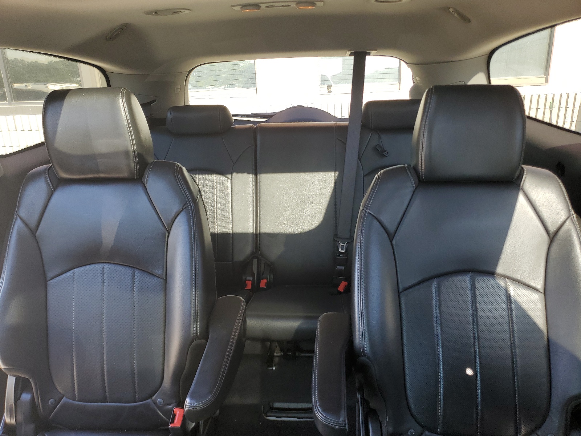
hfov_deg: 67.3
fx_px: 436
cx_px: 290
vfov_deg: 53.1
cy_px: 218
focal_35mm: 26
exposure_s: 1/120
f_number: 1.5
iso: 53
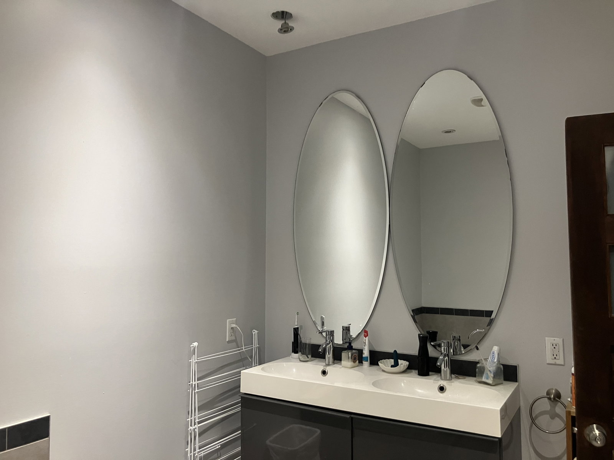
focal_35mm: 28
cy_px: 230
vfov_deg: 49.7
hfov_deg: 63.4
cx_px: 307
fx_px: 497
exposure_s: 1/60
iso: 200
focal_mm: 3.99
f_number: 1.8
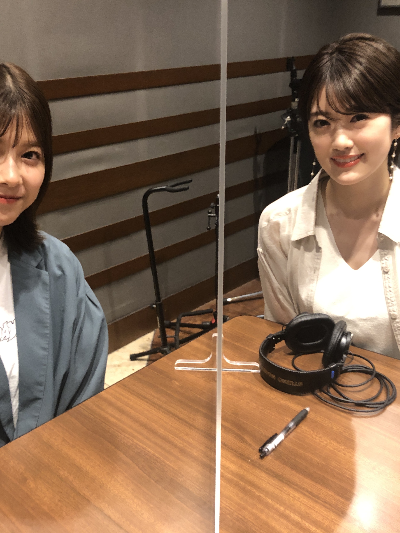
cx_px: 192
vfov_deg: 49.0
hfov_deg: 37.7
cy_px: 263
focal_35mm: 38
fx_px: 586
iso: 80
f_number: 1.8
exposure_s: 1/17
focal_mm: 4
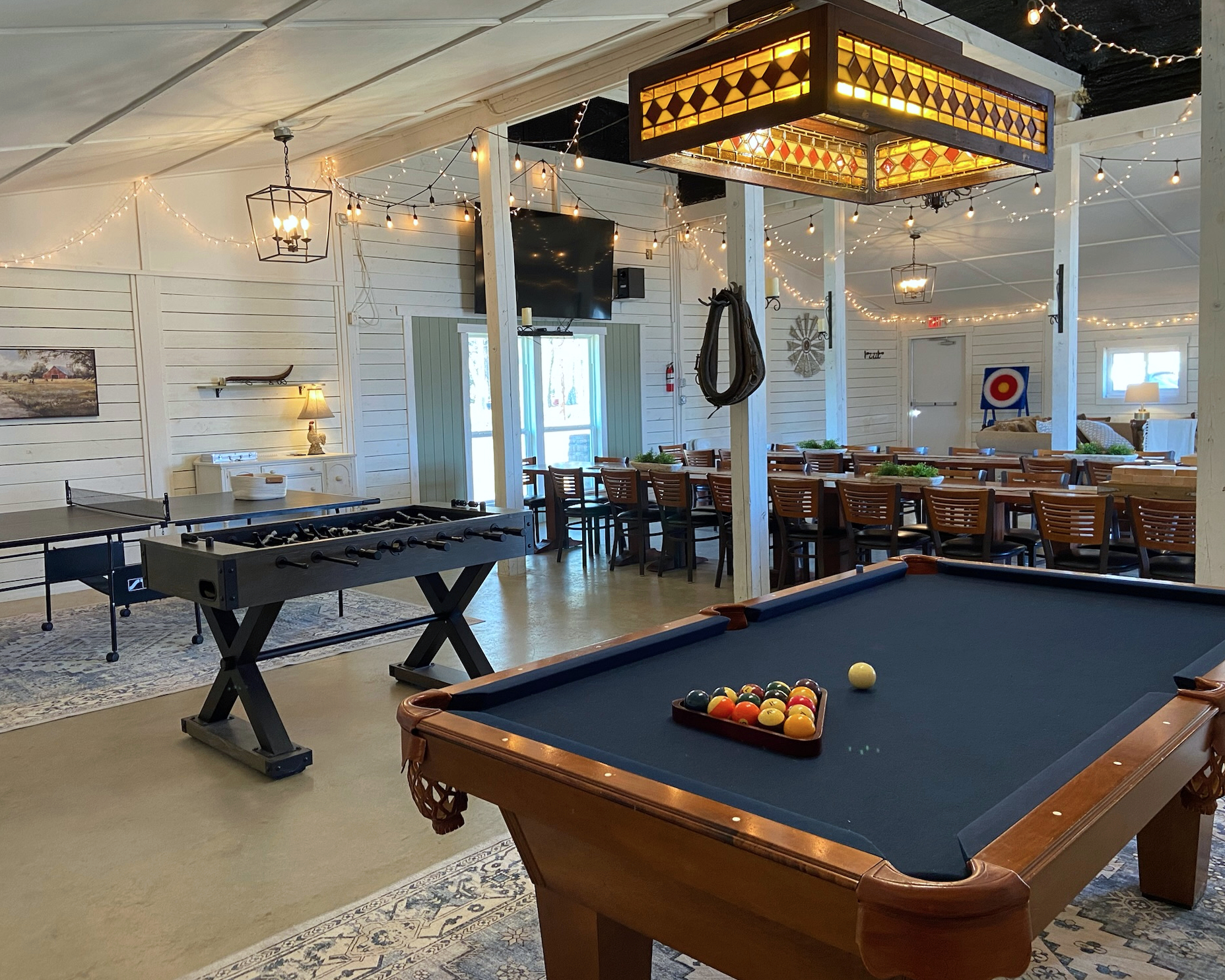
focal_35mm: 28
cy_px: 480
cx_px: 579
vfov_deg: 51.5
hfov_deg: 62.2
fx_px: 1015
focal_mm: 4.2
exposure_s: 1/60
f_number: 1.8
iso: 125
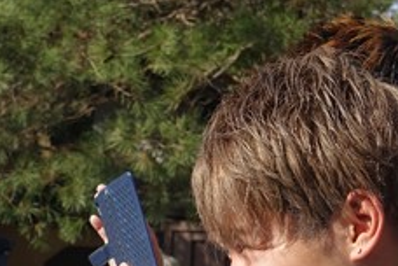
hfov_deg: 15.1
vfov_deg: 9.9
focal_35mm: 136
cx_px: 133
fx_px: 1503
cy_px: 354
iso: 125
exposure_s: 1/640
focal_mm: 15.94
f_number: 4
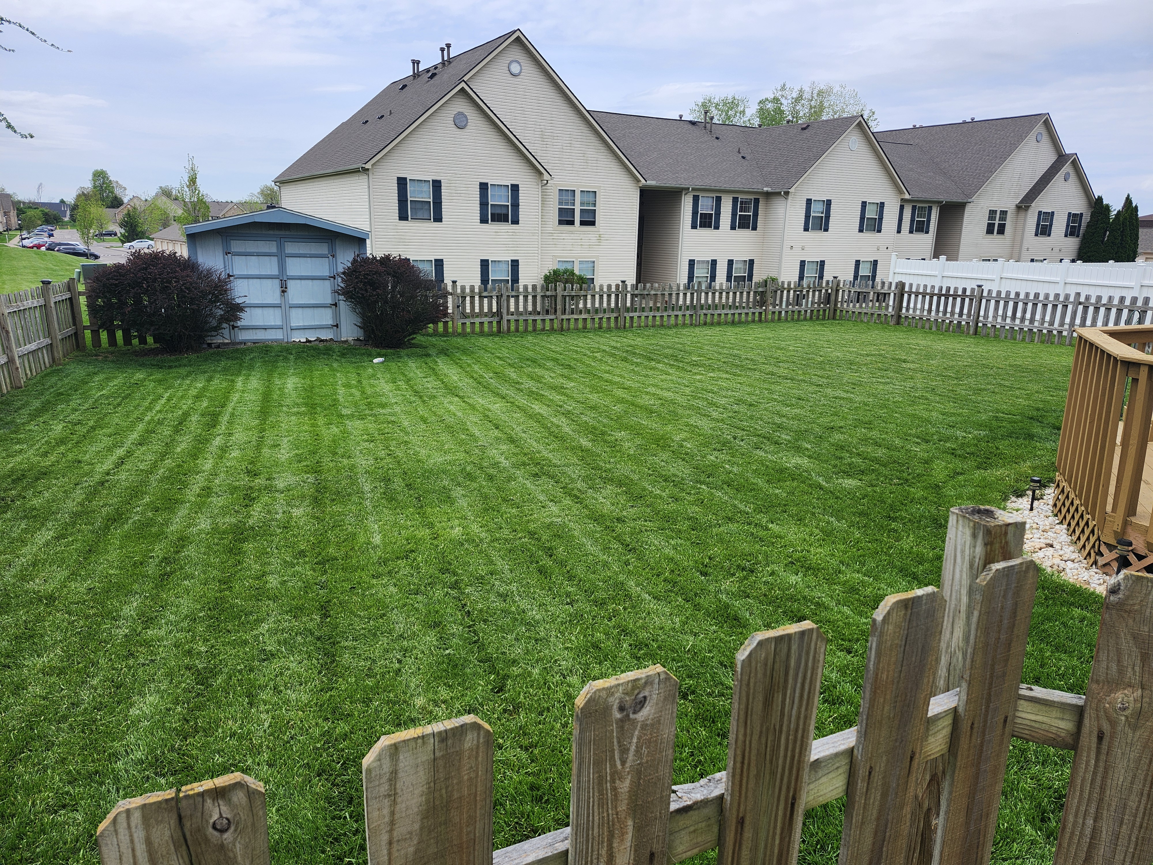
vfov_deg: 58.9
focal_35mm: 23
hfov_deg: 73.9
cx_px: 576
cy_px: 432
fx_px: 766
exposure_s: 1/1272
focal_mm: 5.54
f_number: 1.8
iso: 25
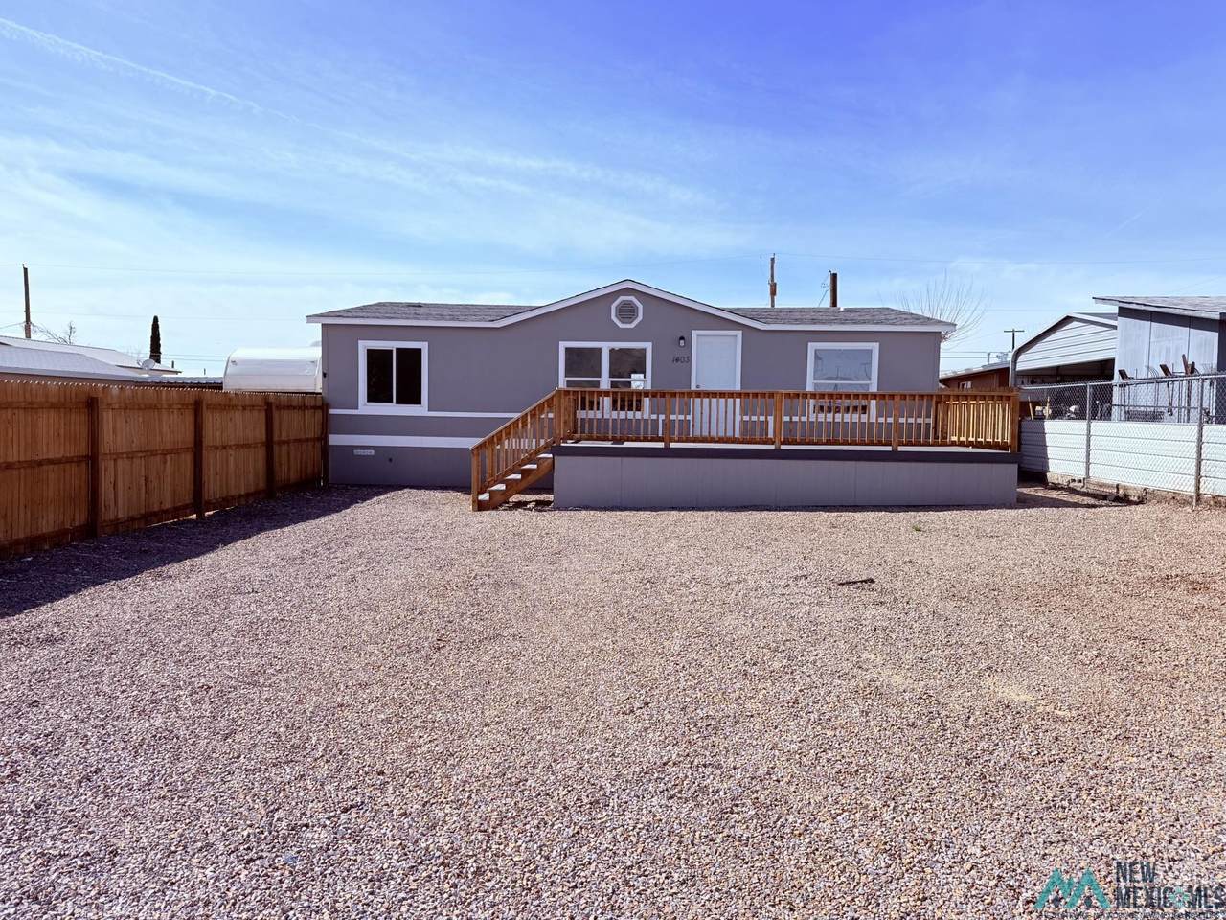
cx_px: 613
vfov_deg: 56.8
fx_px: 850
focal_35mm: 24
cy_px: 460
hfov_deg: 71.6
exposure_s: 1/8130
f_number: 1.78
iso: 80
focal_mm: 6.76
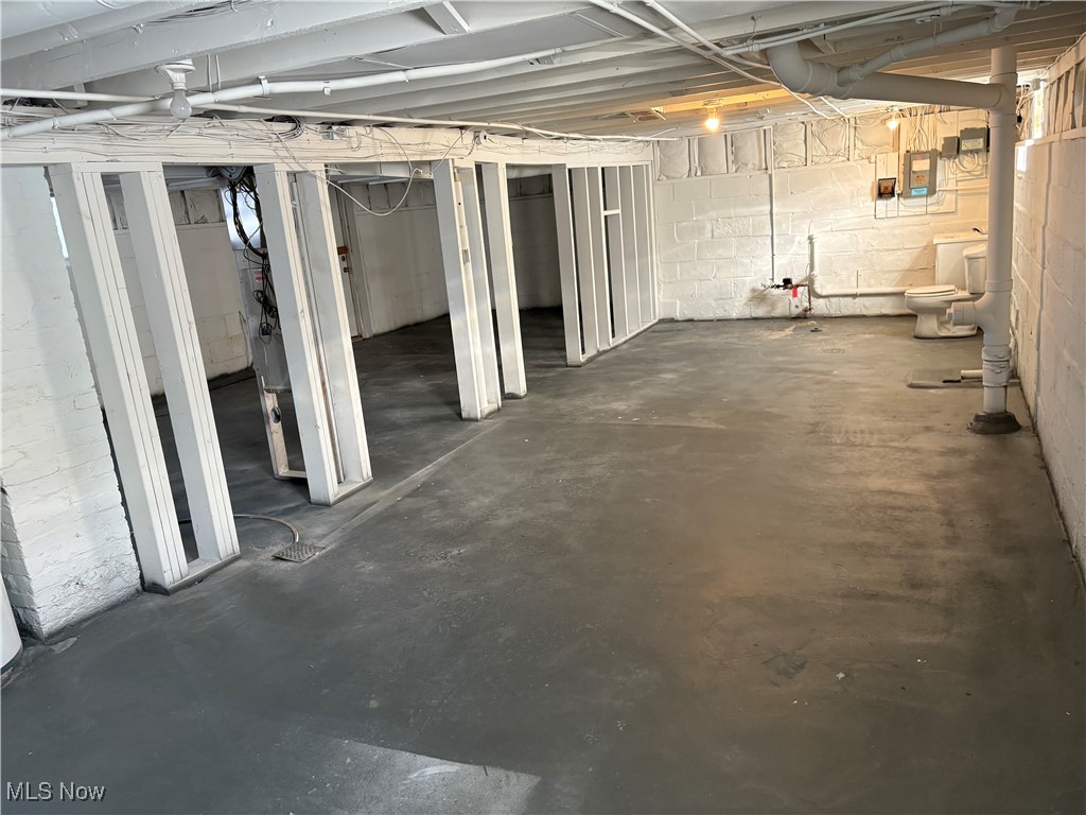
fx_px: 816
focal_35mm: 26
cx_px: 543
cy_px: 408
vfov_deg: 53.1
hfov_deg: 67.3
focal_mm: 5.96
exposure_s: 1/60
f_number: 1.6
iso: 160
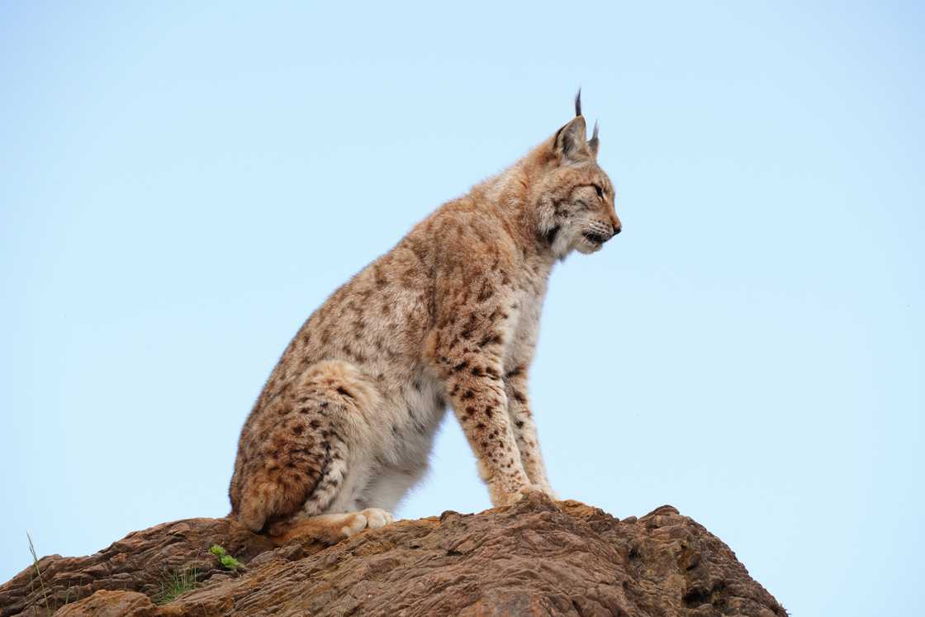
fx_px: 12180
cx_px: 462
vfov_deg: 2.9
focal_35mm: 474
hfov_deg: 4.3
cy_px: 308
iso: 640
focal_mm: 474
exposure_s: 1/640
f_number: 9
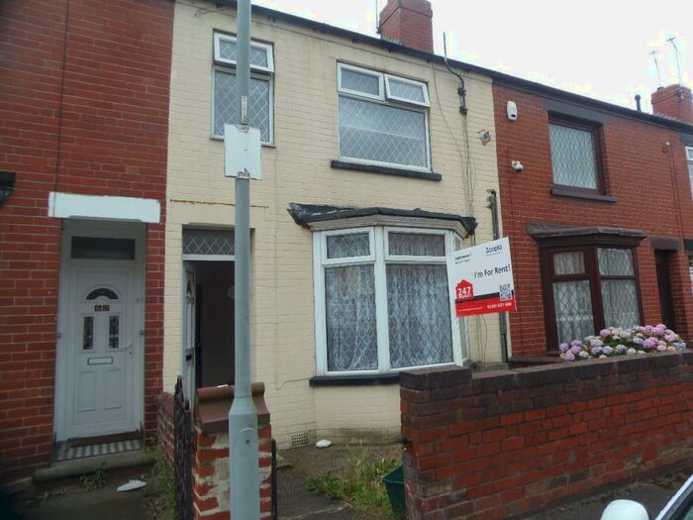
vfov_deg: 56.8
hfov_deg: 71.6
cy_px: 260
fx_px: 480
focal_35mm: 24
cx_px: 346
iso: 64
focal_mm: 4.3
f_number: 2.9
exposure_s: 1/200
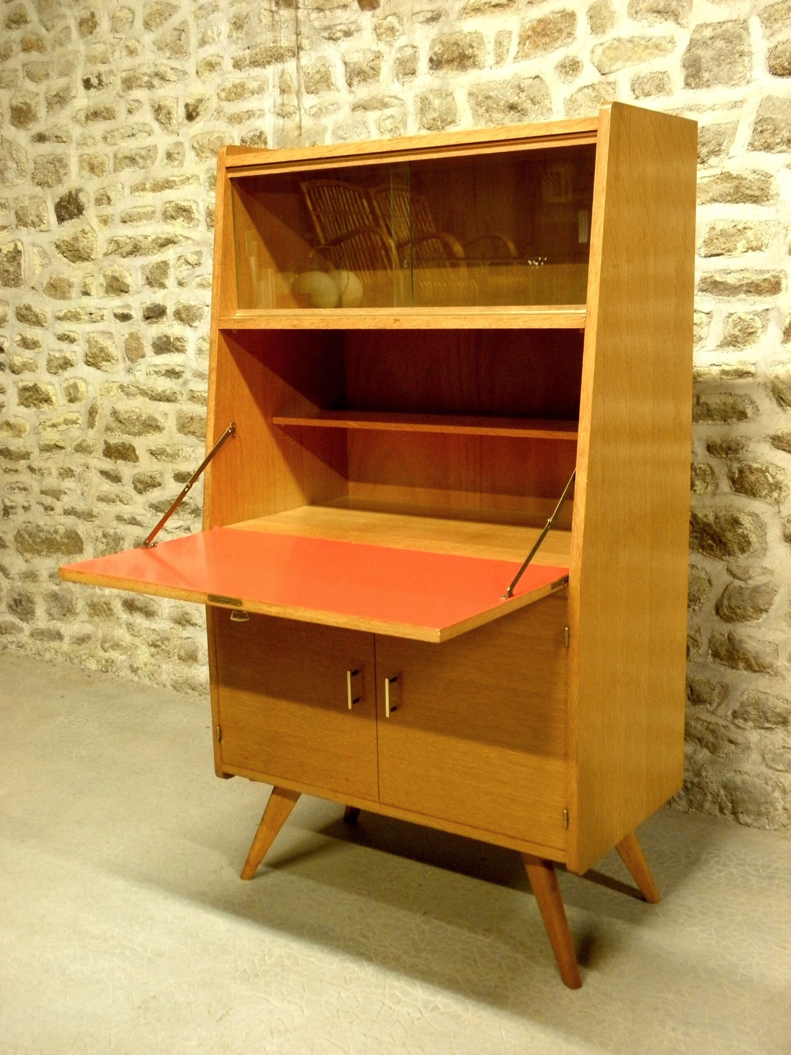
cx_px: 396
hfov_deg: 36.8
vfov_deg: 47.9
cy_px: 528
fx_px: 1188
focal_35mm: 39
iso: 400
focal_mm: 7.1
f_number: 3.8
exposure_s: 1/5
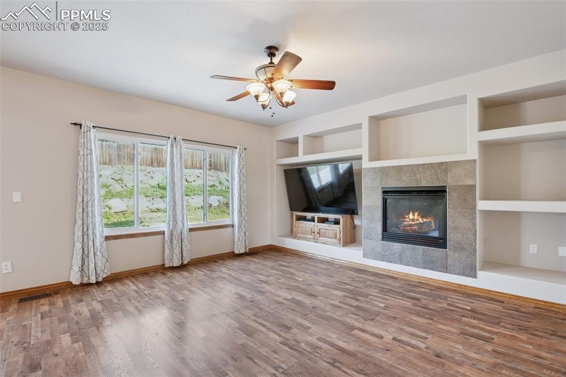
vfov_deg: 77.3
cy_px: 188
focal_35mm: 15
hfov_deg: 100.4
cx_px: 283
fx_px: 236
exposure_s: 1/6
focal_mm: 15
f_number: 11
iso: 800
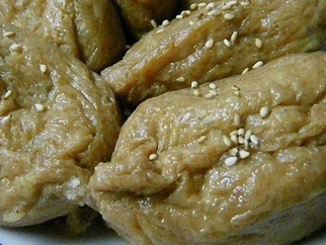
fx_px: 537
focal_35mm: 57
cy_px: 81
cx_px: 157
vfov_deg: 25.6
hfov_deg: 33.8
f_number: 4.2
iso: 5000
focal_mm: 7.5
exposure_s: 1/80
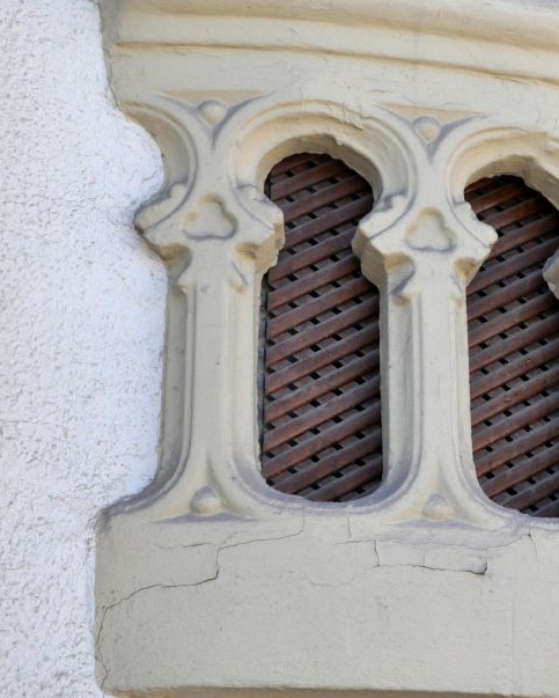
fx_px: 2170
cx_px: 539
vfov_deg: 18.3
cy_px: 318
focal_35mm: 105
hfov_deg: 14.5
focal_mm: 44
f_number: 11
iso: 2000
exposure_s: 1/500
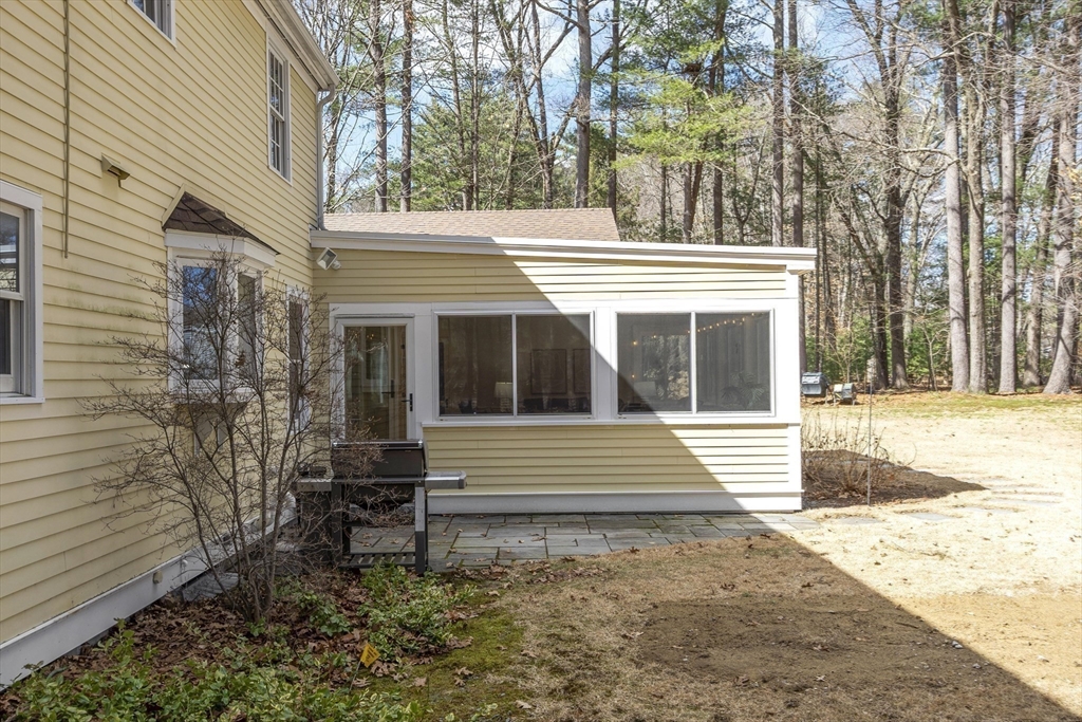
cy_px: 361
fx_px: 992
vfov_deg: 40.0
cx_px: 541
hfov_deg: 57.2
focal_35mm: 33
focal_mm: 22
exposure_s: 1/80
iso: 100
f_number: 8
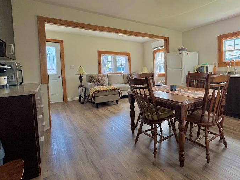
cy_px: 76
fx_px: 146
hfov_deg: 75.0
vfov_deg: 63.1
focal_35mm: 21
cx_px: 170
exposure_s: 1/103
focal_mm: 2.22
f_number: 2.2
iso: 40
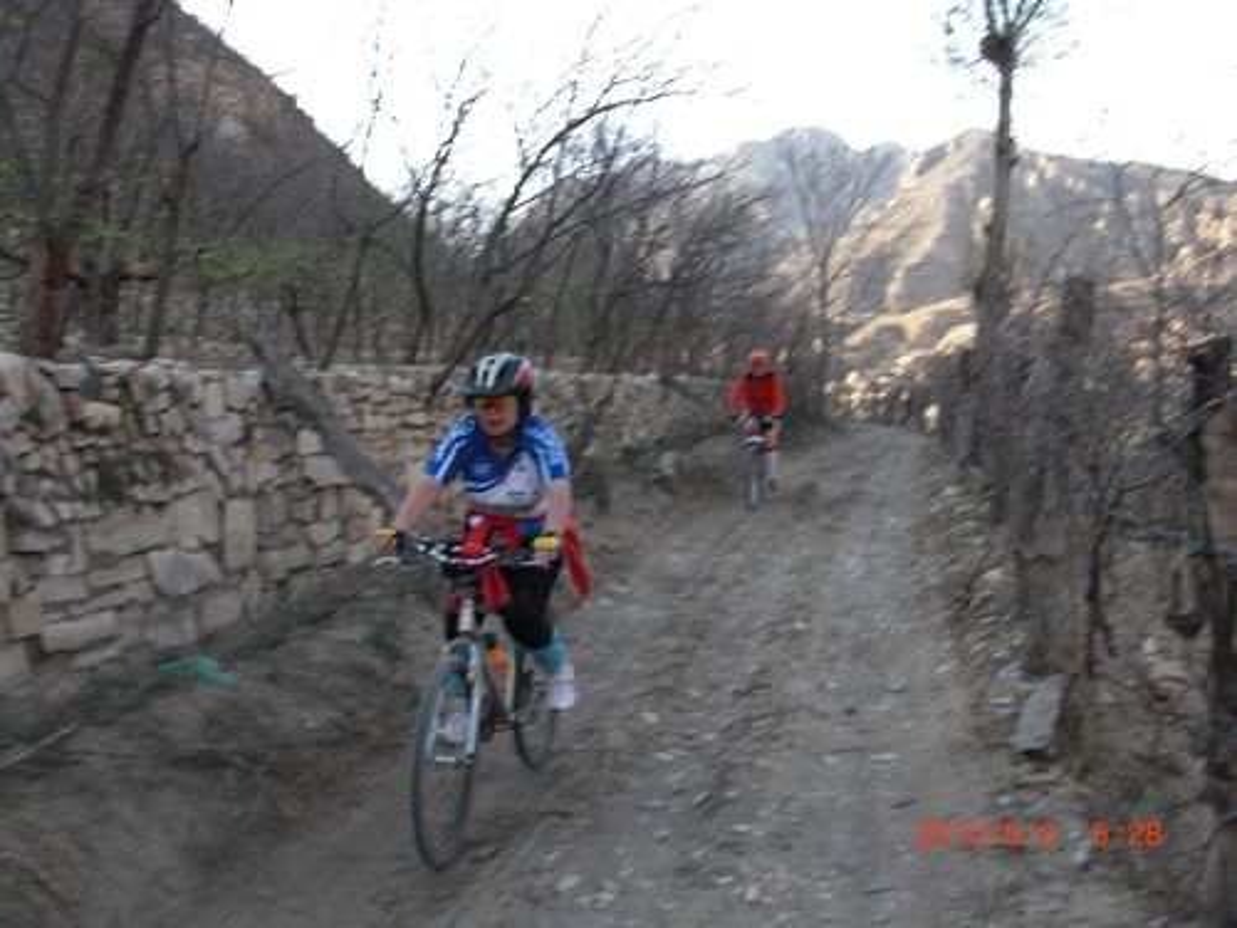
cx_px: 618
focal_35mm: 36
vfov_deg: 39.7
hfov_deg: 51.4
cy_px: 464
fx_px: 1286
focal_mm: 6.3
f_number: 2.8
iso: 50
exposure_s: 1/125
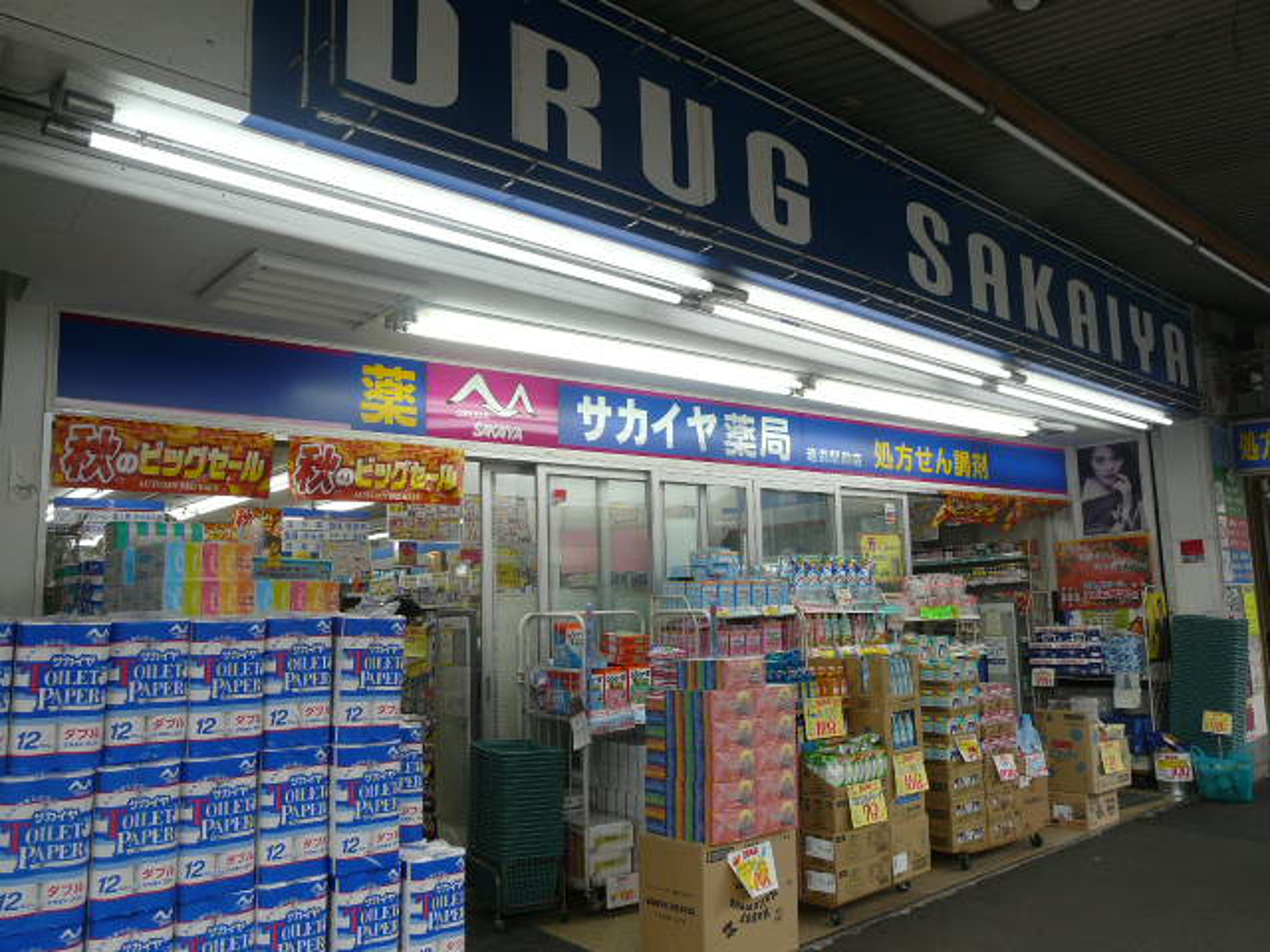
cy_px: 476
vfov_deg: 49.7
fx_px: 1027
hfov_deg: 63.4
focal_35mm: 28
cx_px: 635
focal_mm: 4.6
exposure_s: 1/125
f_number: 3.6
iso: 100
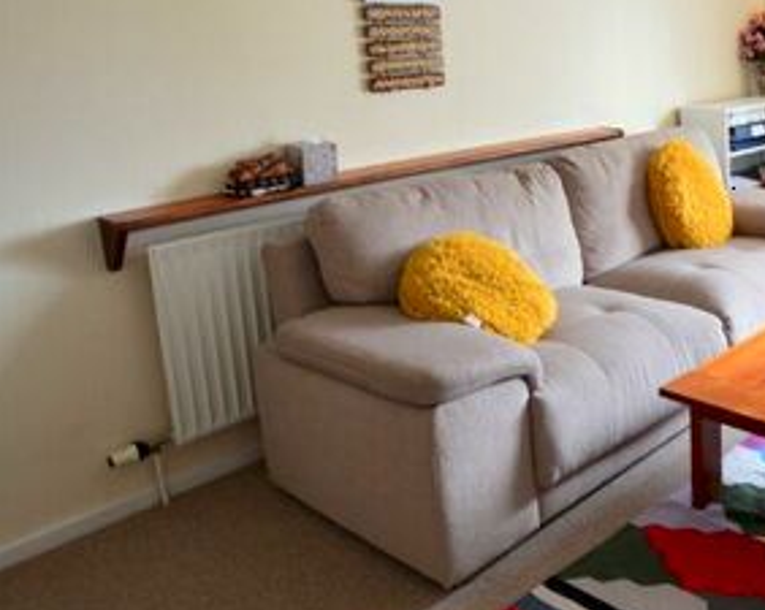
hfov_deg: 43.7
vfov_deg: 40.8
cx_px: 773
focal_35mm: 35
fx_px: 792
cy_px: 145
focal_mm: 10
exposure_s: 1/15
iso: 320
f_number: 3.5
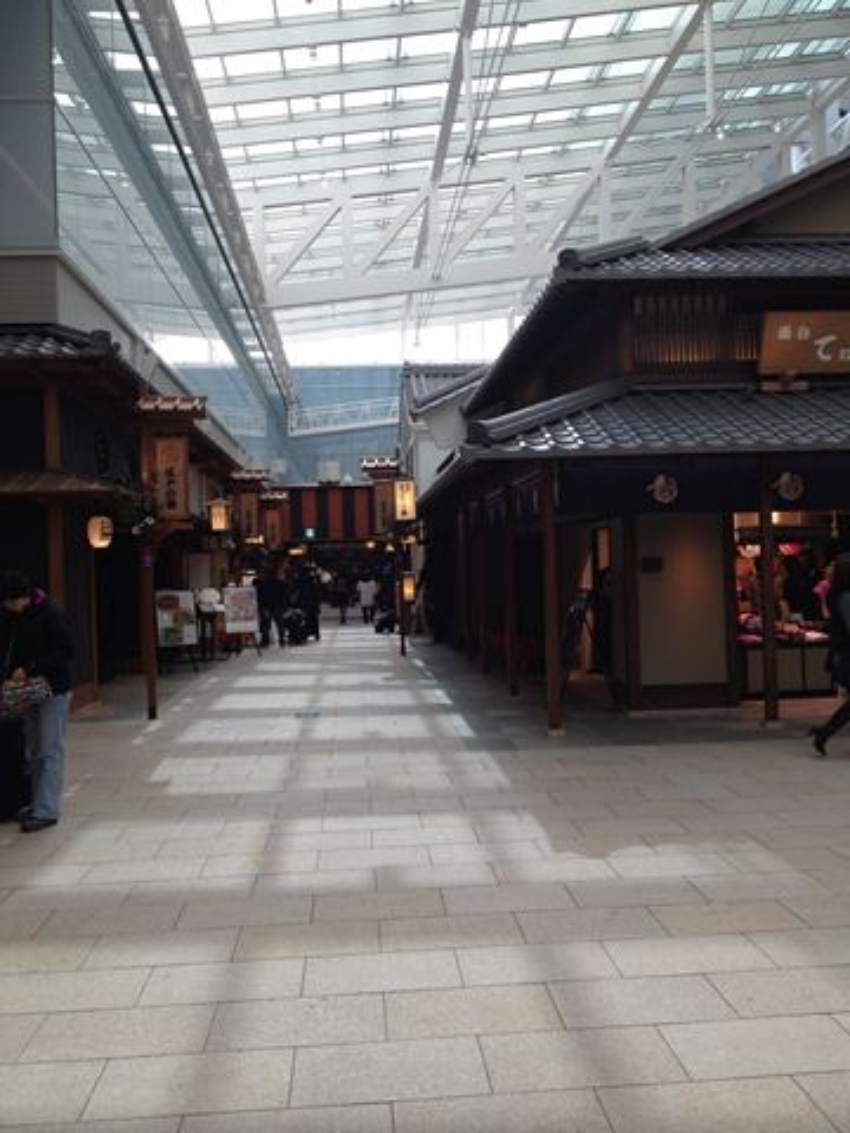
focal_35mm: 35
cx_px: 425
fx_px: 1146
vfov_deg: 52.6
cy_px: 566
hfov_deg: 40.7
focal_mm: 4.28
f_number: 2.4
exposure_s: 1/160
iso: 64
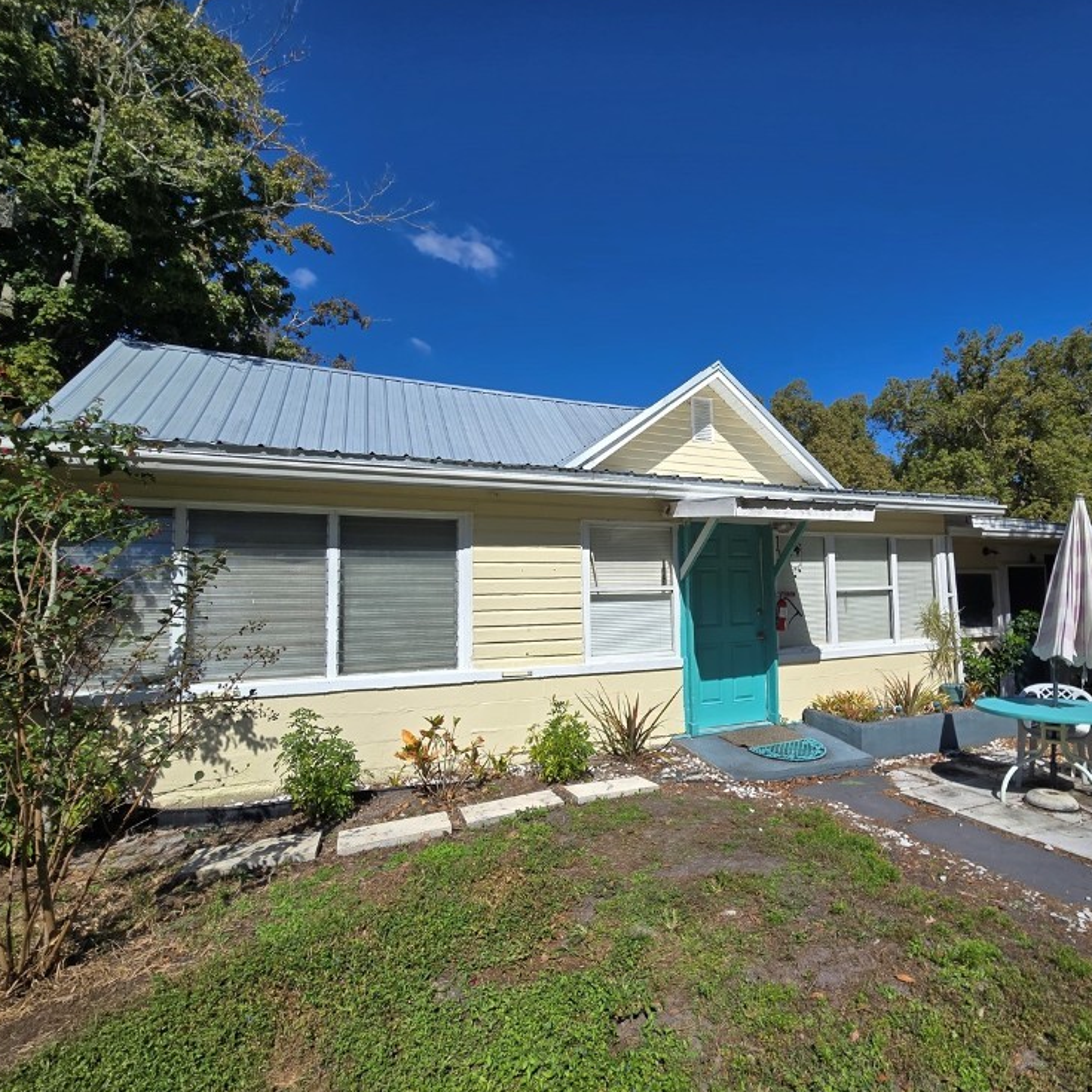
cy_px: 553
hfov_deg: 86.1
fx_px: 571
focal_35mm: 16
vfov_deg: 87.4
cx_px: 669
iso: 50
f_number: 2.2
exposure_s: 1/3502
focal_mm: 2.2
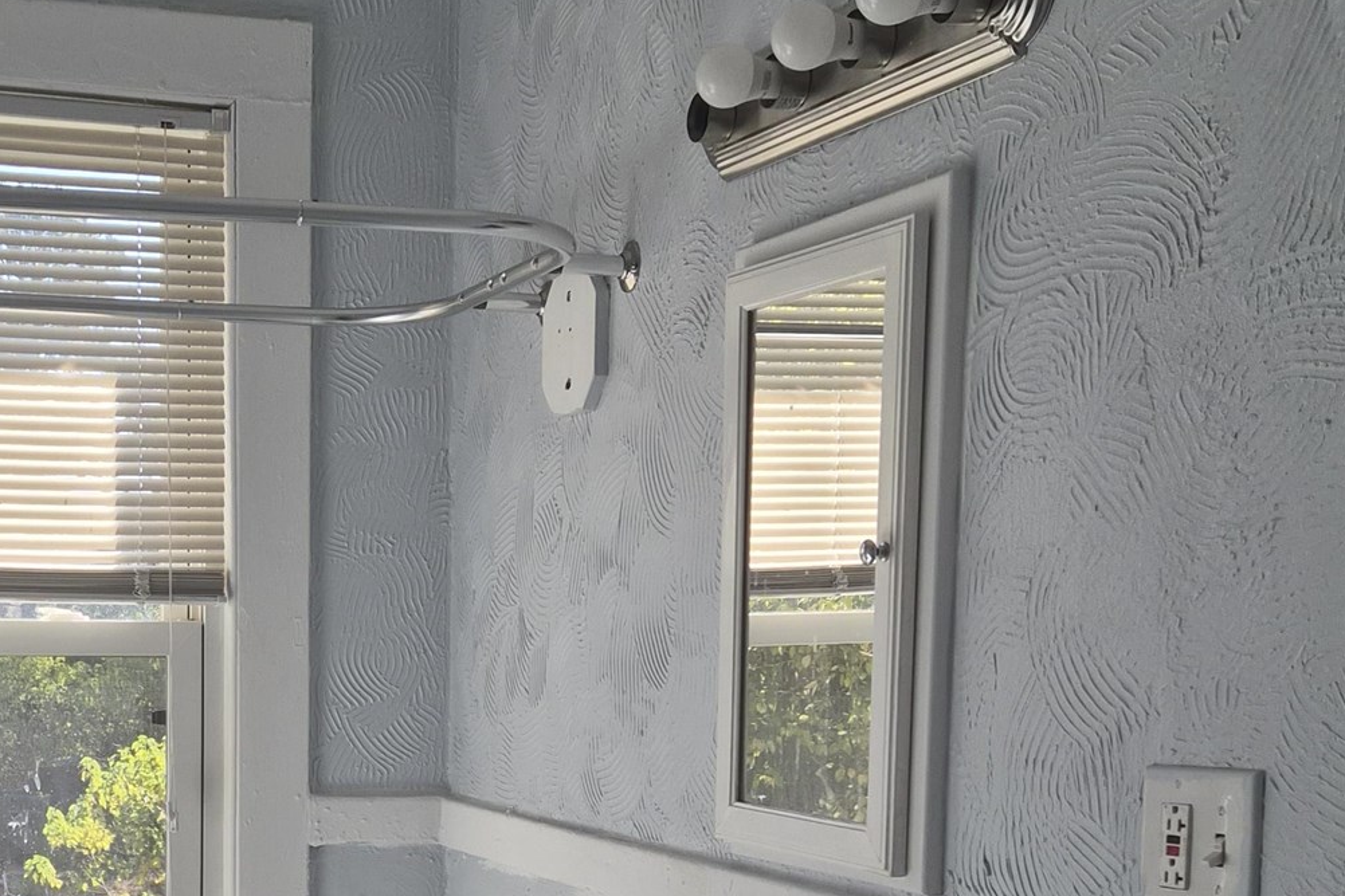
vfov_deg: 23.7
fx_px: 2055
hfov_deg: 35.3
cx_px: 298
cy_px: 864
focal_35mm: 55
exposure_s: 1/926
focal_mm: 5.4
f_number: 1.8
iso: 80
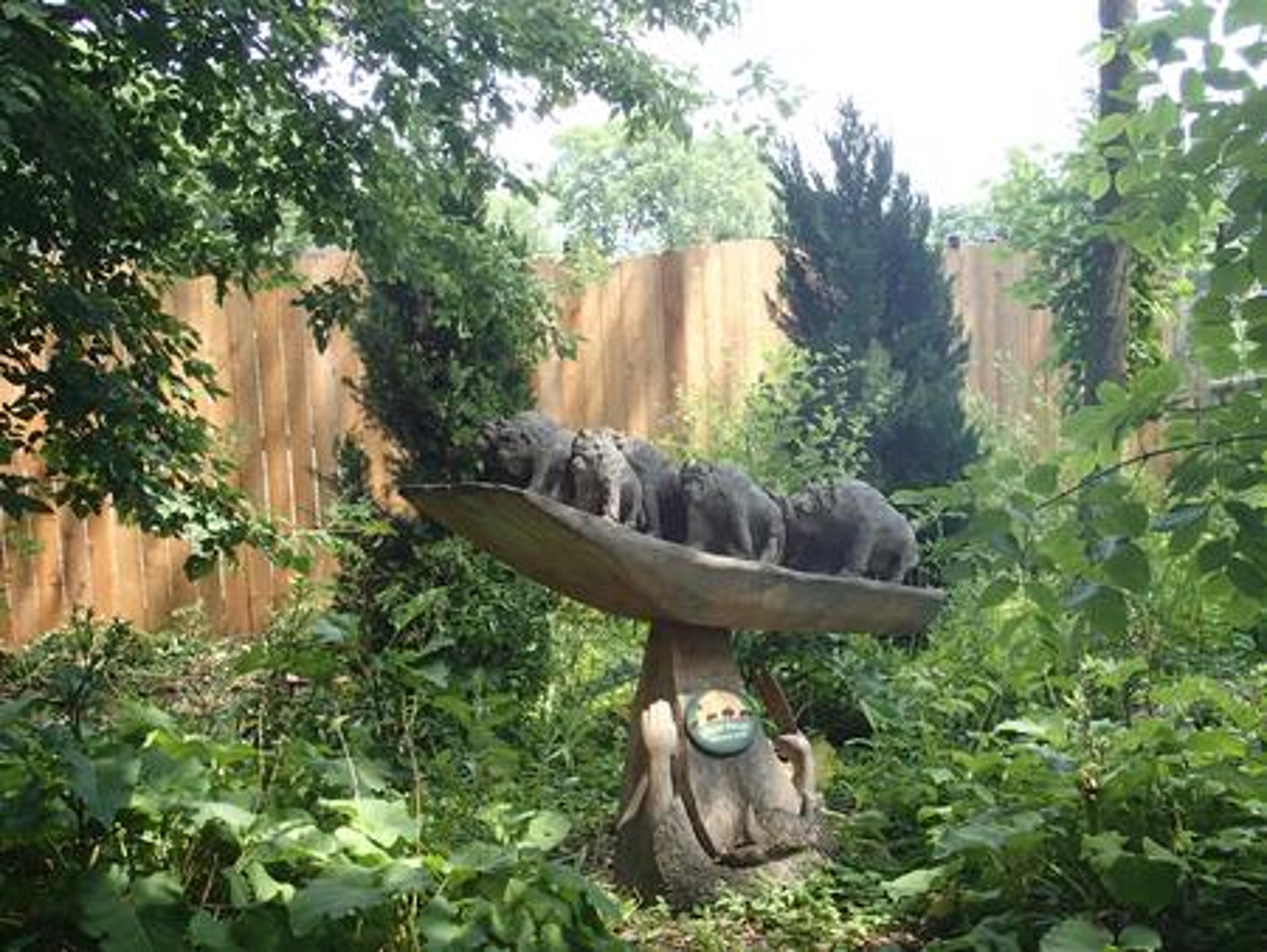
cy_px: 476
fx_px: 1392
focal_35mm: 38
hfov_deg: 49.0
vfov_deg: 37.8
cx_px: 634
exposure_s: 1/125
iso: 100
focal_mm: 6.9
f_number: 3.5
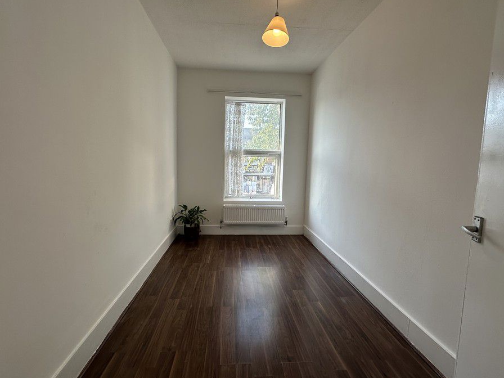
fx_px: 233
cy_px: 183
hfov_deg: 94.5
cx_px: 248
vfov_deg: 78.1
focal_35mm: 16
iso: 40
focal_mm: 2.22
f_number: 2.2
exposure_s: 1/99
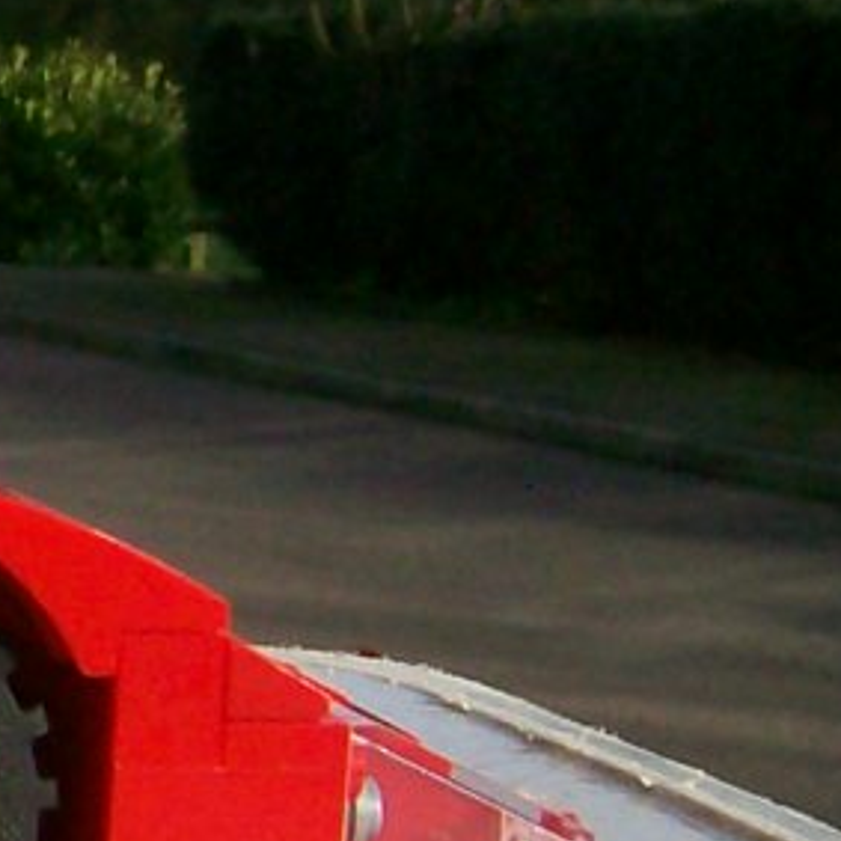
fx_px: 4948
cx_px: -1426
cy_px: 56
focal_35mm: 180
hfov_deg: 8.5
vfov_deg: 9.7
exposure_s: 1/559
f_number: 4.8
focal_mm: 6
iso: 80
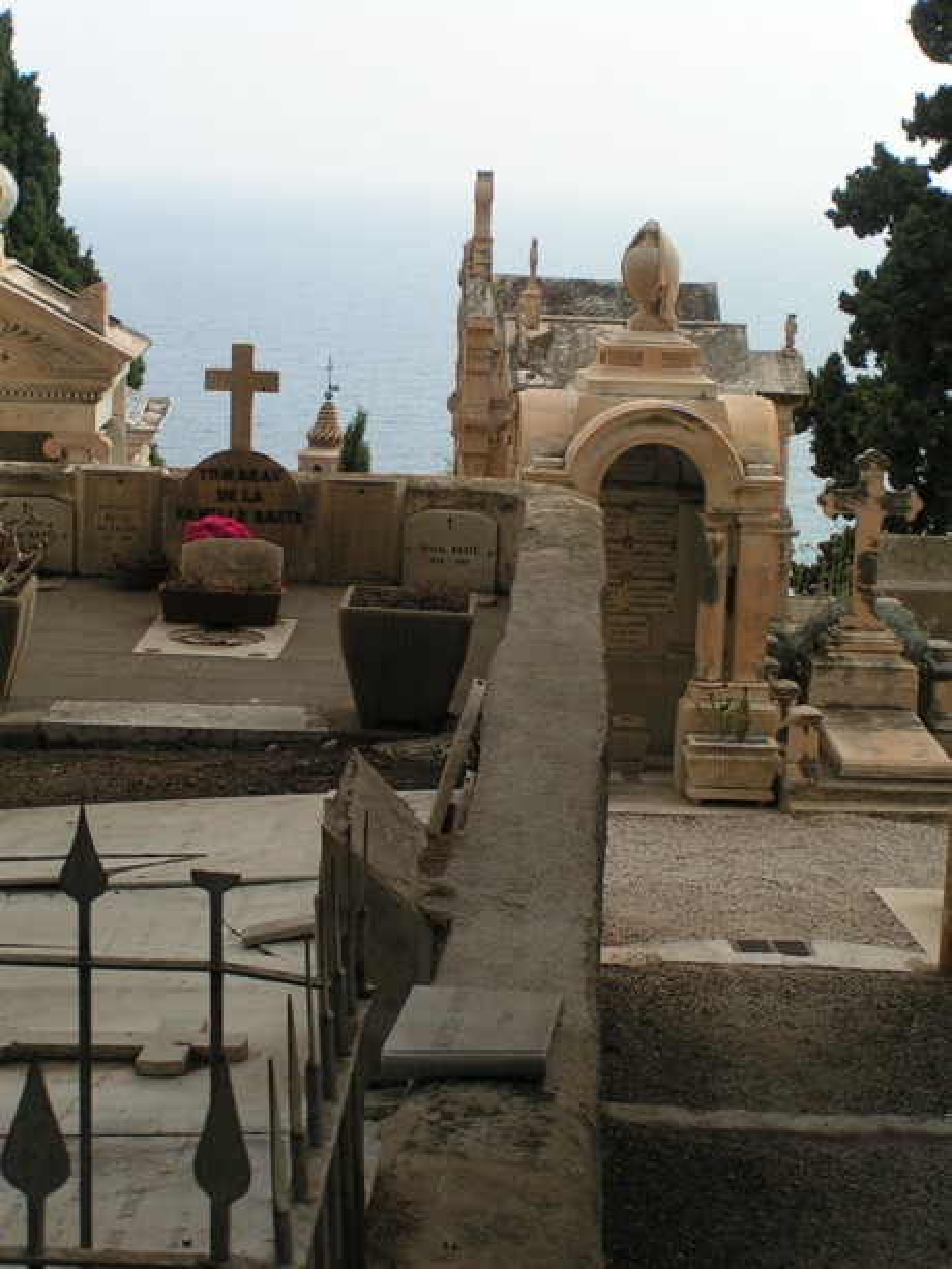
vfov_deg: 26.0
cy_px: 634
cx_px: 476
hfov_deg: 19.6
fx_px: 2749
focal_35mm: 75
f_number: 5
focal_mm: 11.5
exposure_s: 1/250
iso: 50
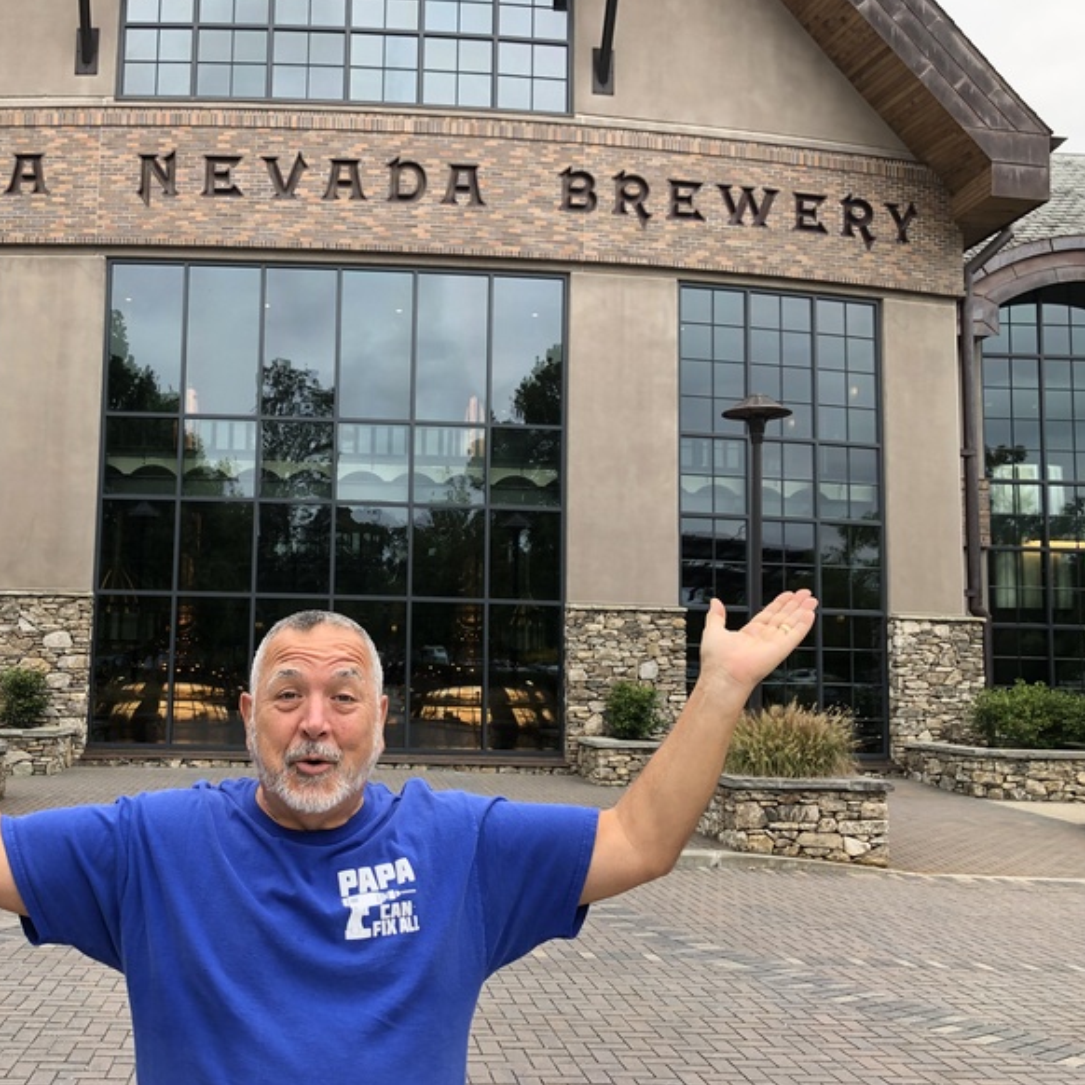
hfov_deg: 47.5
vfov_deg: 48.4
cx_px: 345
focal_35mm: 34
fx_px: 1206
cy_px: 550
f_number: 1.8
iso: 20
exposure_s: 1/277
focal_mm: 3.99
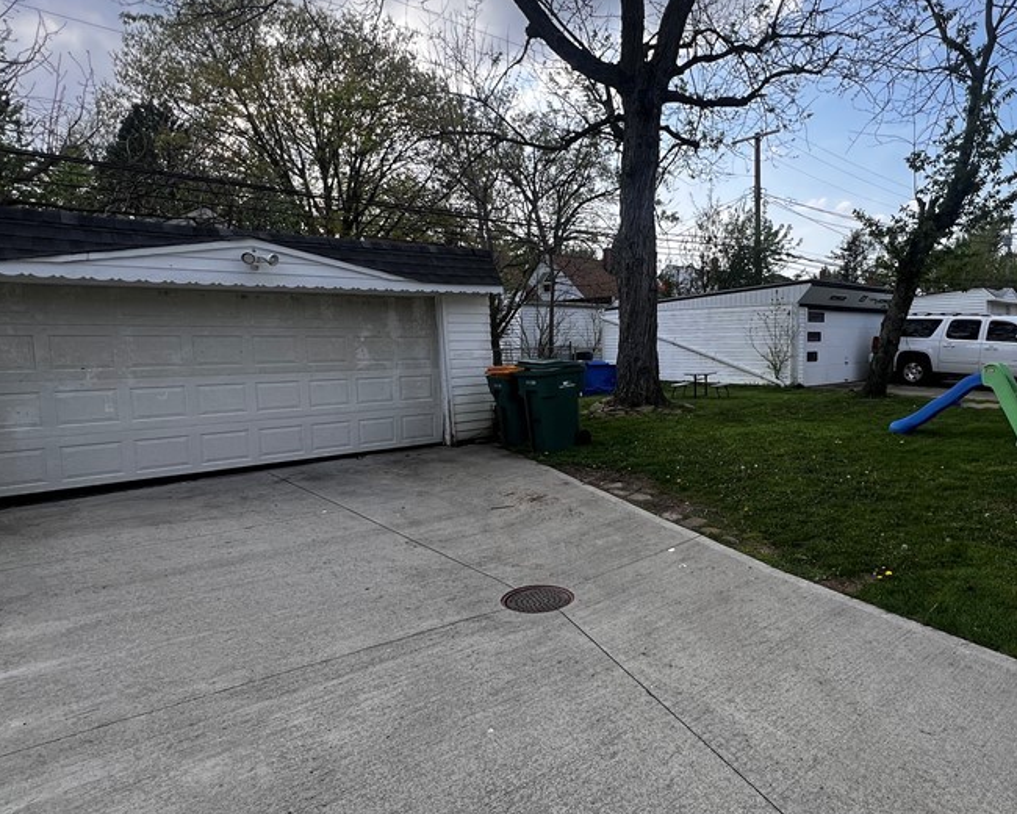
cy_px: 412
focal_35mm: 20
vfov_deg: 68.1
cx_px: 618
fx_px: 602
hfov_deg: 79.3
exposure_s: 1/430
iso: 32
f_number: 1.8
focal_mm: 1.57
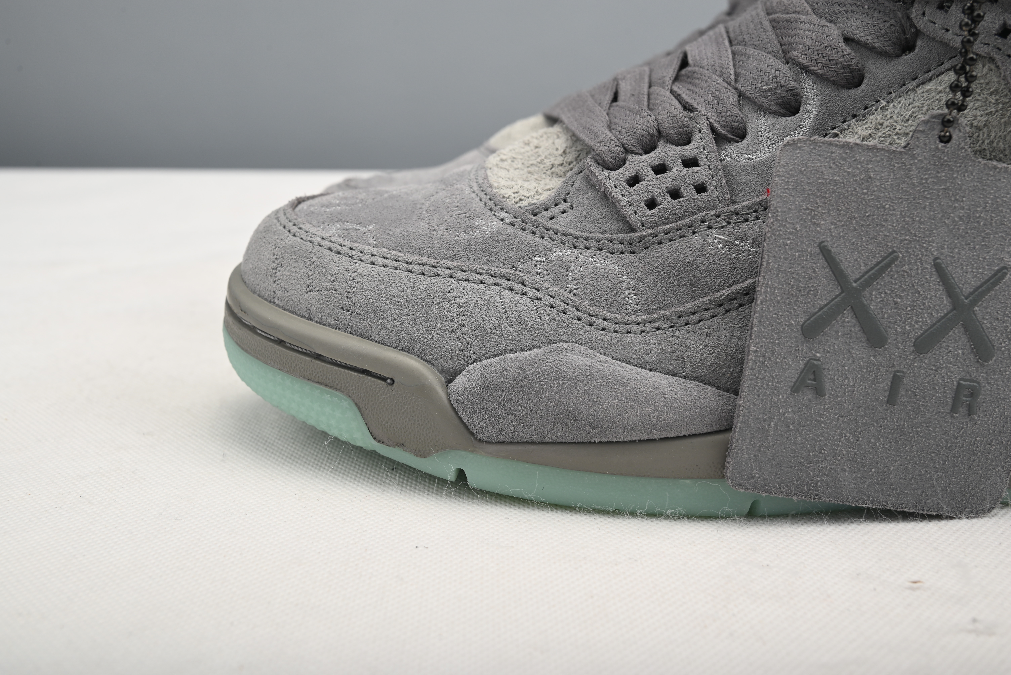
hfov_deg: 50.7
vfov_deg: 35.1
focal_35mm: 38
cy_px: 338
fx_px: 1068
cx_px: 506
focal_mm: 38
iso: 100
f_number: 11
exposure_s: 1/200
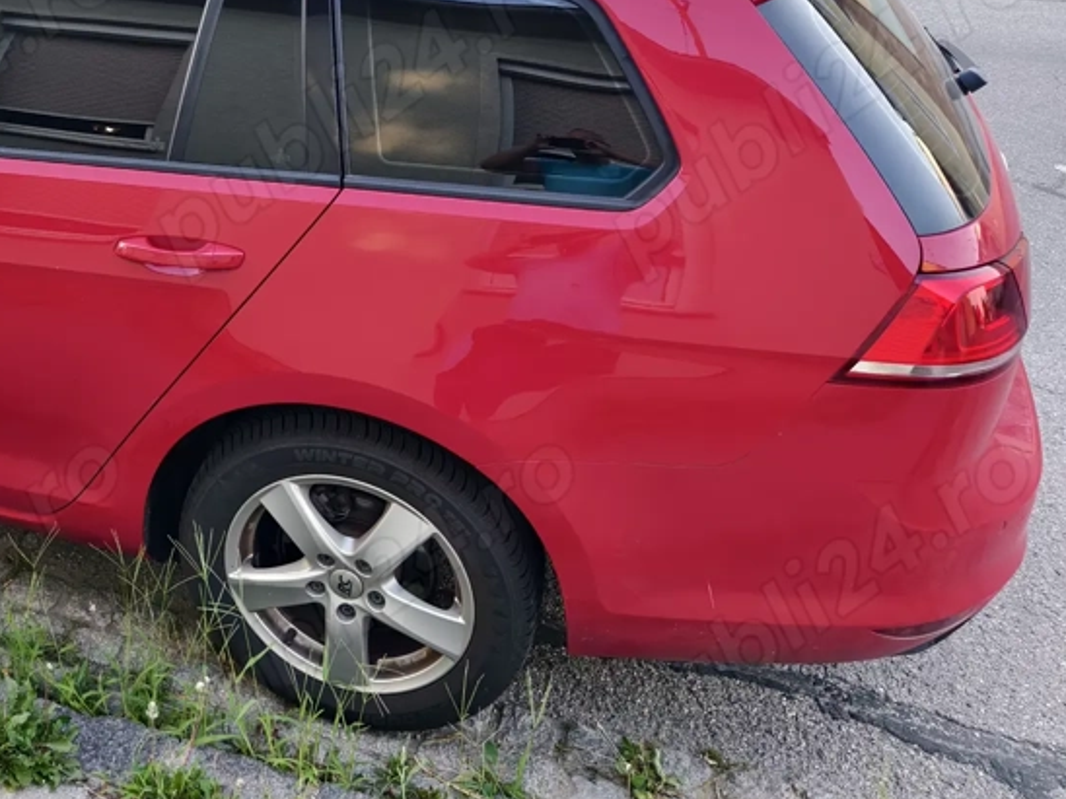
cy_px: 138
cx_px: 136
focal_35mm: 42
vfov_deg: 33.2
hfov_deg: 41.7
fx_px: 1293
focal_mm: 8.67
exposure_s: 1/388
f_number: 1.75
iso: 50
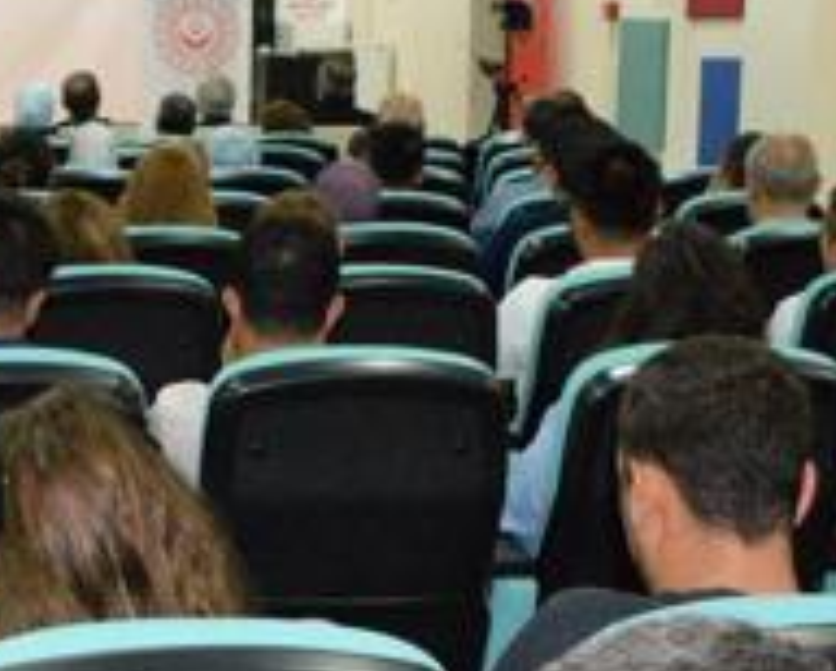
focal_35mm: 84
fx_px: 2080
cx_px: -52
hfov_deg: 21.7
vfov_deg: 18.3
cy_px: 436
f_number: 10
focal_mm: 28
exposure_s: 1/125
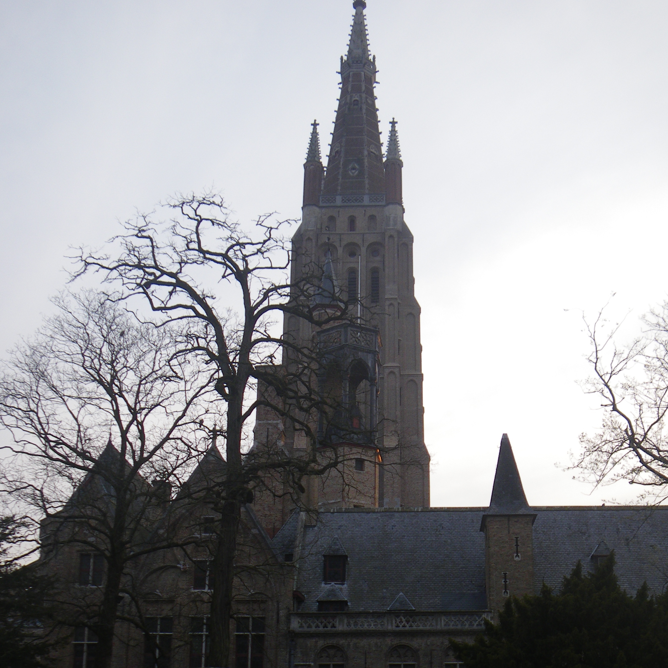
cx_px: 387
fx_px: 917
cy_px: 518
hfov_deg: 39.9
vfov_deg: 38.8
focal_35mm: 42
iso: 50
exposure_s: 1/125
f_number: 3.5
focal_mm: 5
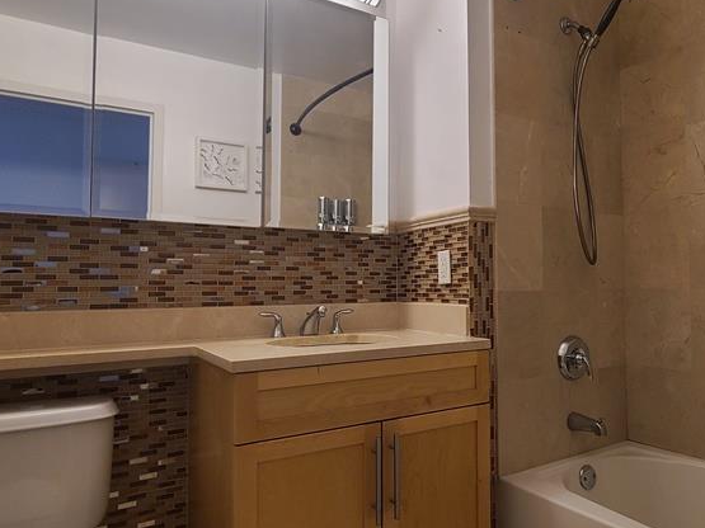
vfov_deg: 56.8
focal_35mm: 24
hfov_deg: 70.8
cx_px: 427
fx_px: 489
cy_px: 267
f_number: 2.2
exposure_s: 1/59
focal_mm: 2.2
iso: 200
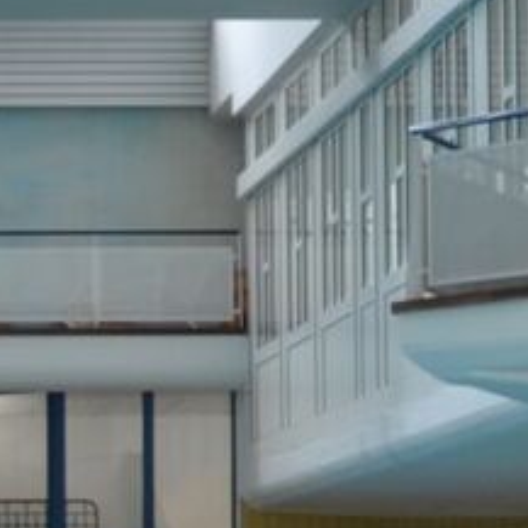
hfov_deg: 8.4
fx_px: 3486
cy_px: 742
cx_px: -410
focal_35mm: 202
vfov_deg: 8.5
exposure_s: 1/15
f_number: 3.5
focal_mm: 18
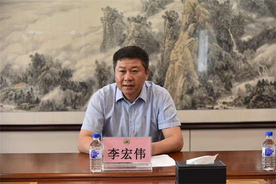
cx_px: 138
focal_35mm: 70
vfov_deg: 19.5
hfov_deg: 28.8
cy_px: 92
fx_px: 537
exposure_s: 1/60
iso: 160
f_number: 4
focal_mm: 70
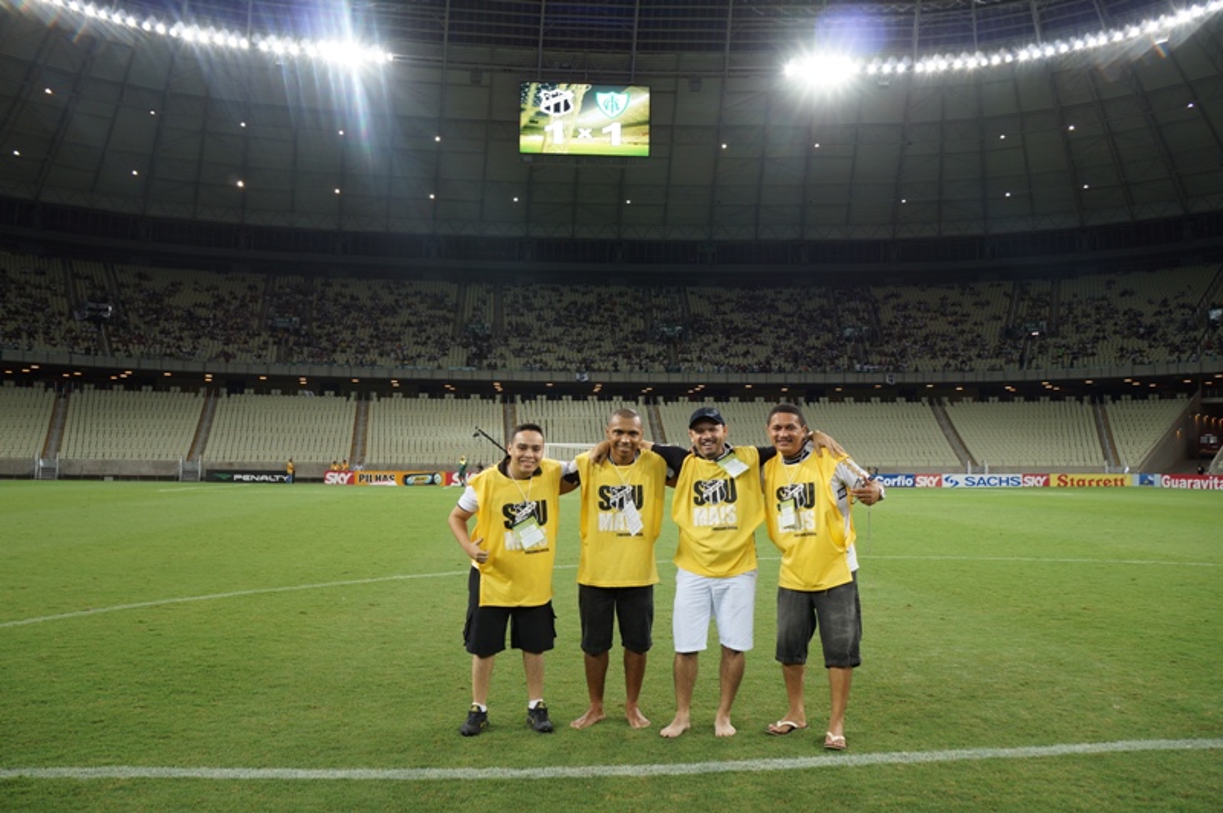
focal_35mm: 27
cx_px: 612
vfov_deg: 47.9
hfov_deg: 67.4
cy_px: 406
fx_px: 916
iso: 200
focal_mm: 18
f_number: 4.5
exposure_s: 1/80
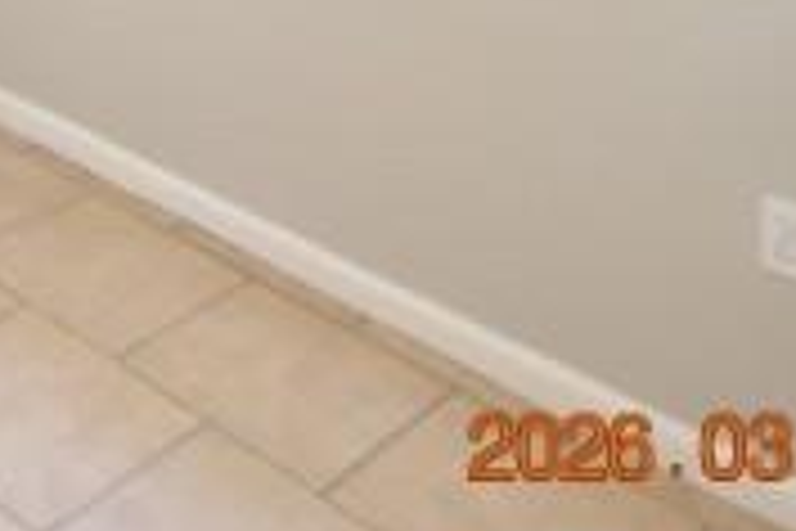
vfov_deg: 17.4
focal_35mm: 61
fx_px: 1349
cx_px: -126
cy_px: -468
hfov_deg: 29.0
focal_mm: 10
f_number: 3.5
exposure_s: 1/20
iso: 800
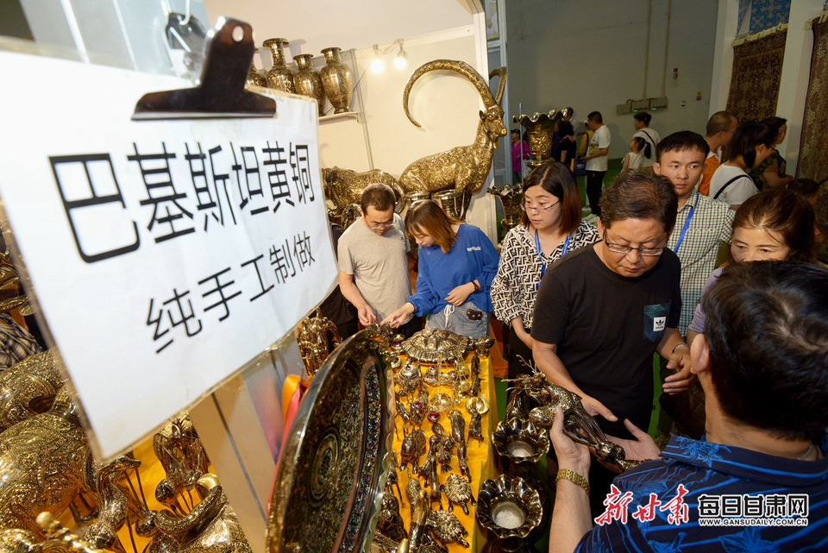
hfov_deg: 96.7
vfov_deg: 73.8
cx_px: 414
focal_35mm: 16
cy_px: 276
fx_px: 368
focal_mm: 16
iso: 500
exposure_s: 1/200
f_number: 5
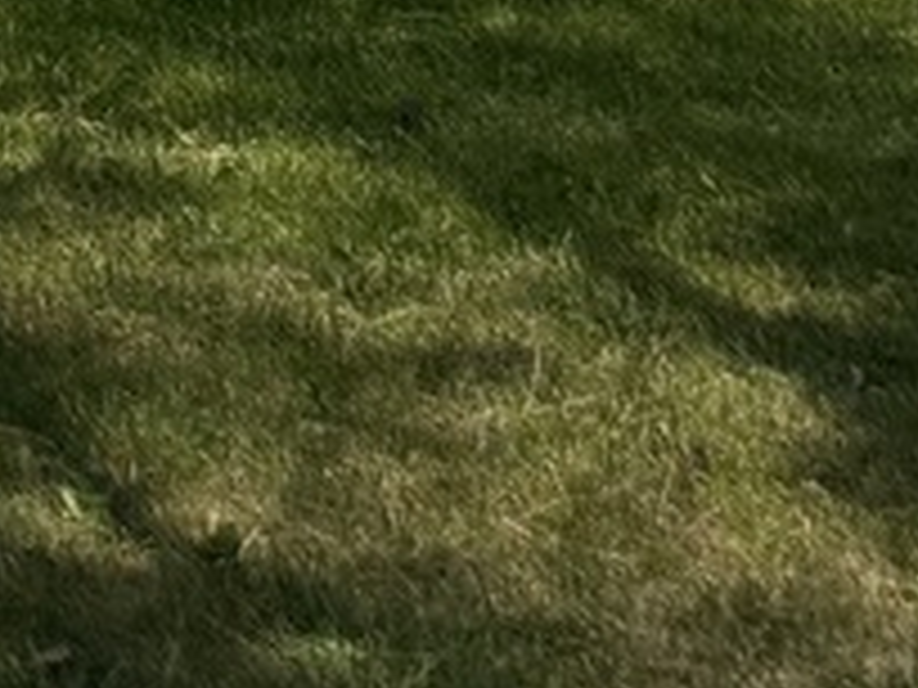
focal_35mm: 169
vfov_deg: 7.6
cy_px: -1434
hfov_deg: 9.3
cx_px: -1850
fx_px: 4482
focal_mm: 6.76
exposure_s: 1/4975
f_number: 1.78
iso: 80
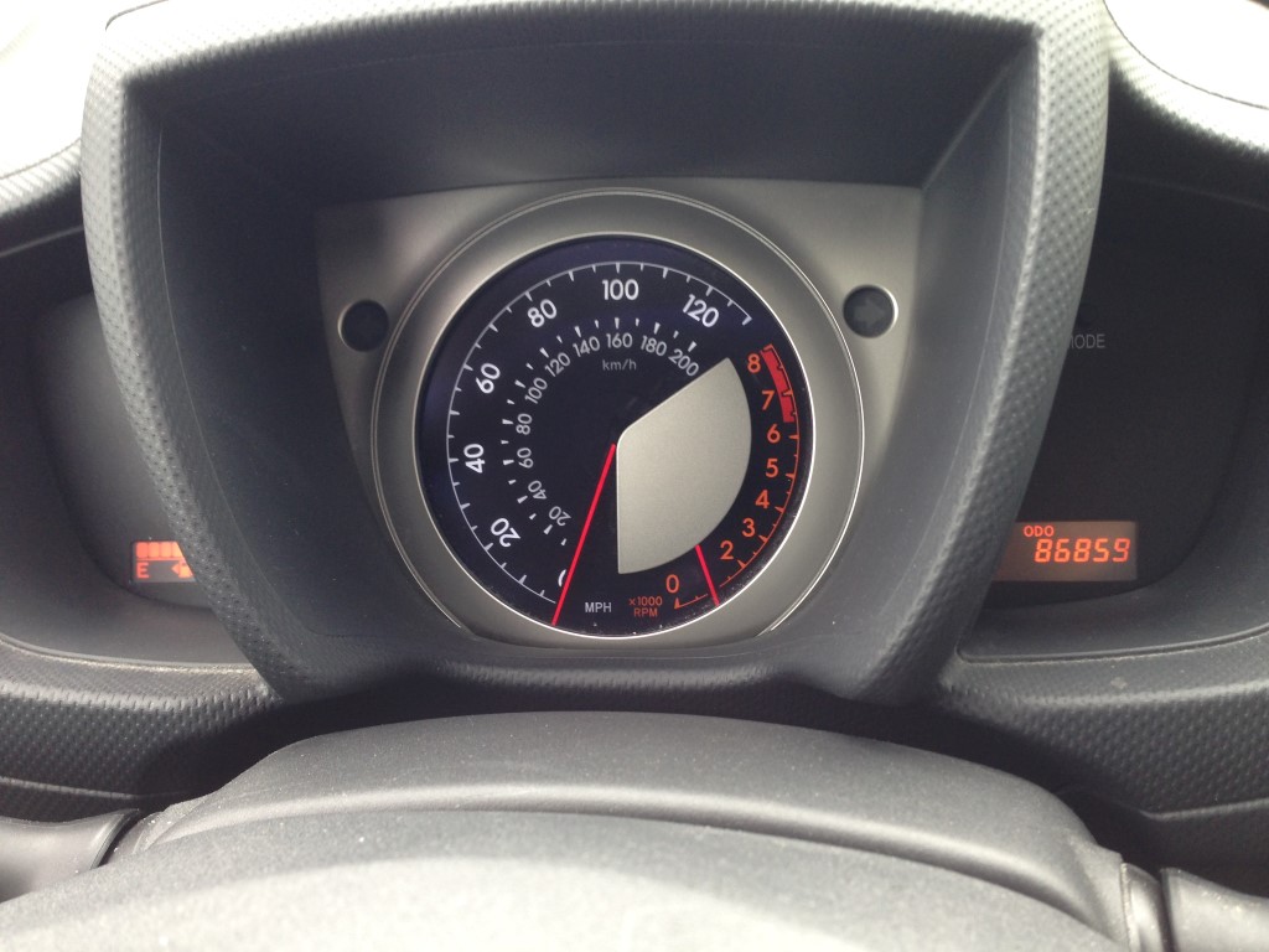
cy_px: 476
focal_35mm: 33
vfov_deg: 42.9
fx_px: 1210
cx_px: 634
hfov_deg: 55.4
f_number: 2.4
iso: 64
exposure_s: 1/40
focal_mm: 4.12
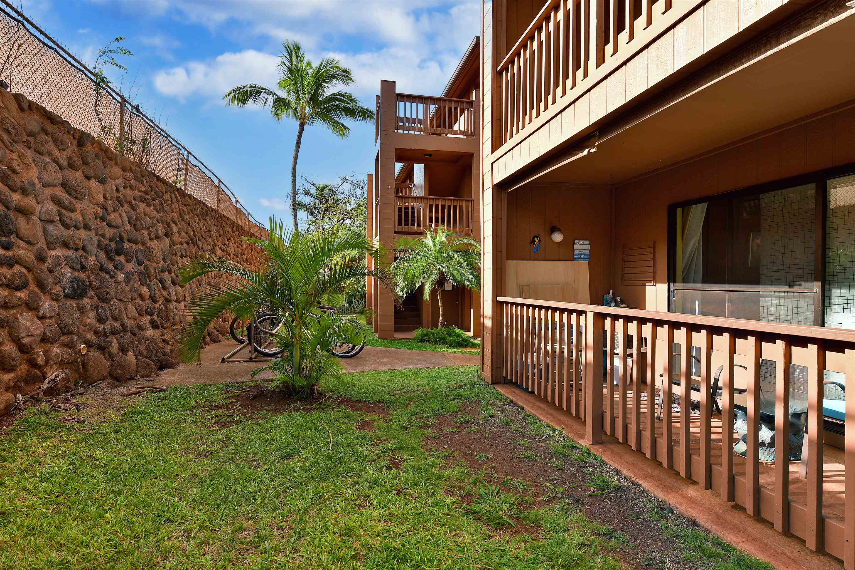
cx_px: 428
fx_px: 428
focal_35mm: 18
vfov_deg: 67.4
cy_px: 285
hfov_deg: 90.0
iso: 160
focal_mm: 18
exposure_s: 1/60
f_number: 16
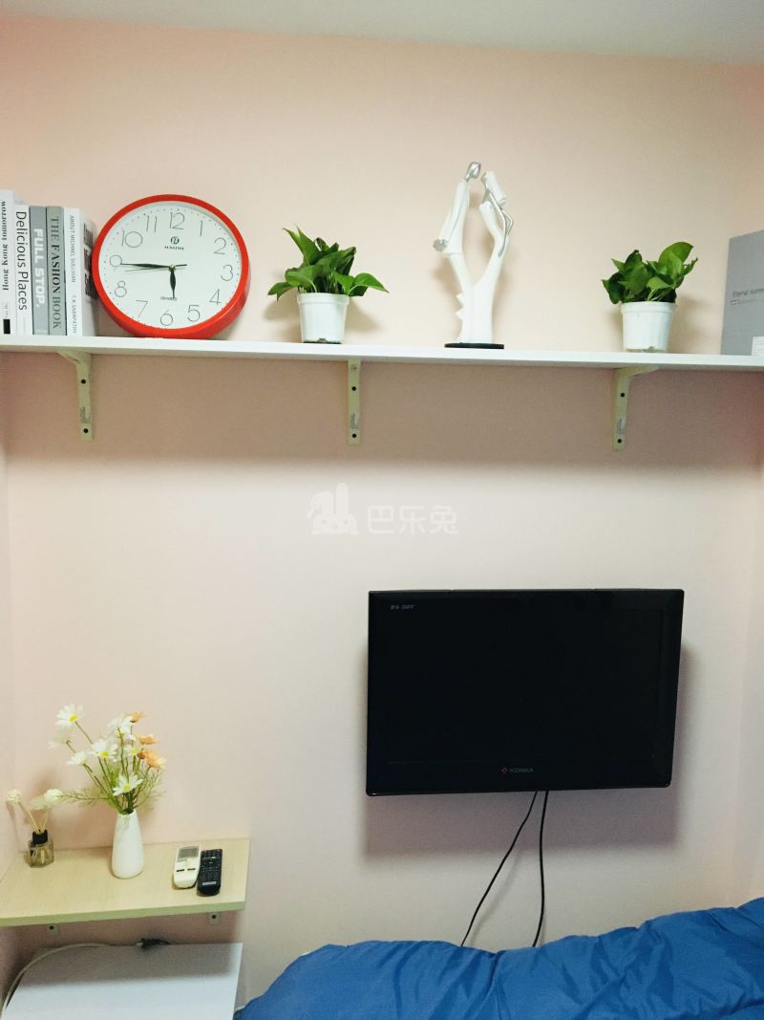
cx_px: 382
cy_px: 510
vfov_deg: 61.7
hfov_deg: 48.2
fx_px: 854
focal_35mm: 29
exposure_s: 1/25
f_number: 2.2
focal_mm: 4.15
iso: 200
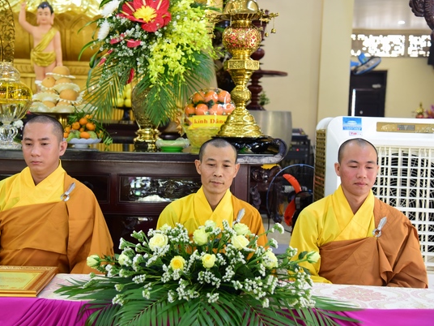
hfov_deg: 34.3
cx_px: 194
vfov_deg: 26.1
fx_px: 702
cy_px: 153
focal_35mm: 56
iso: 1600
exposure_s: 1/60
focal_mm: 48
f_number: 4
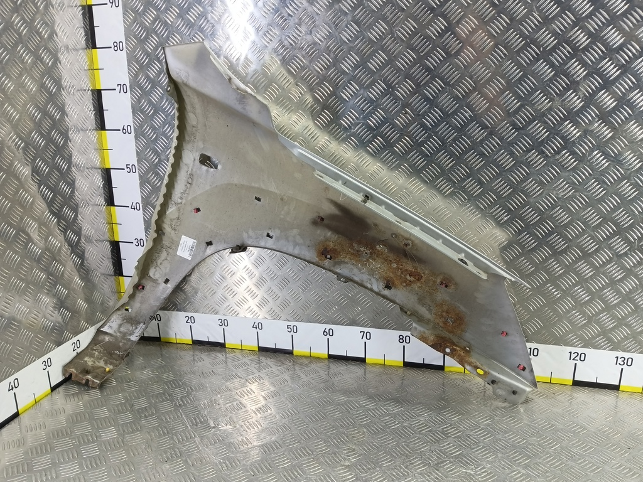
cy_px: 241
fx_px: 427
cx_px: 322
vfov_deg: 58.9
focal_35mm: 23
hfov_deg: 73.9
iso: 169
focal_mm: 4.11
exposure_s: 1/50
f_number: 1.6
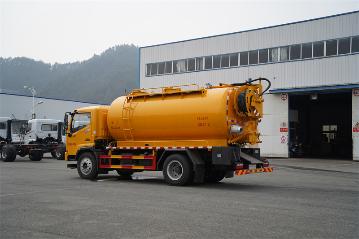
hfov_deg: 43.6
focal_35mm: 45
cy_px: 120
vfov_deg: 29.9
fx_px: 449
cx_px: 180
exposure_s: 1/800
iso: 100
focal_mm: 45
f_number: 3.5
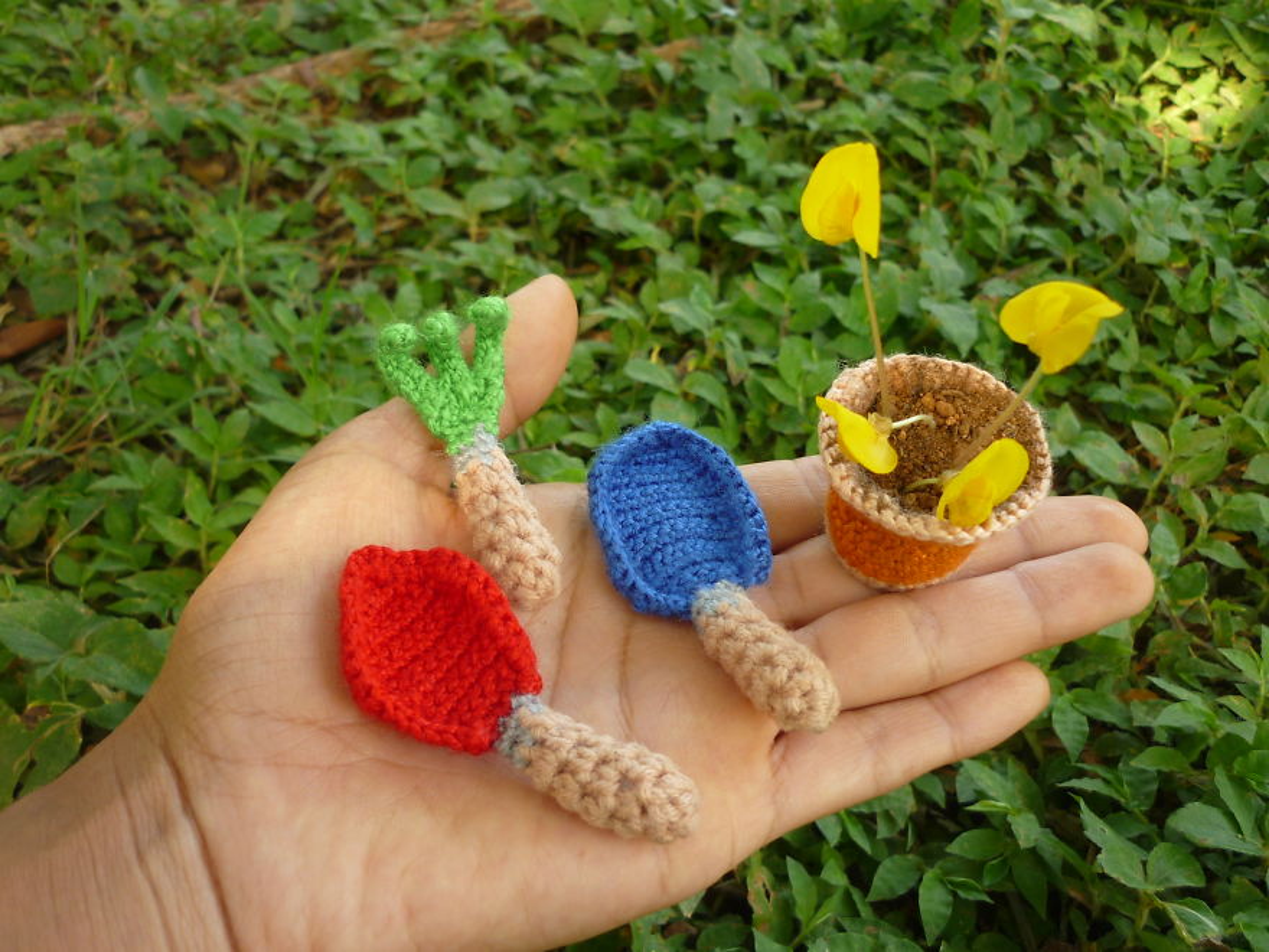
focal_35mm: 33
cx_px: 634
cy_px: 476
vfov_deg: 42.9
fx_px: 1210
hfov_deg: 55.4
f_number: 2.8
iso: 80
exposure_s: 1/50
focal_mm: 5.5
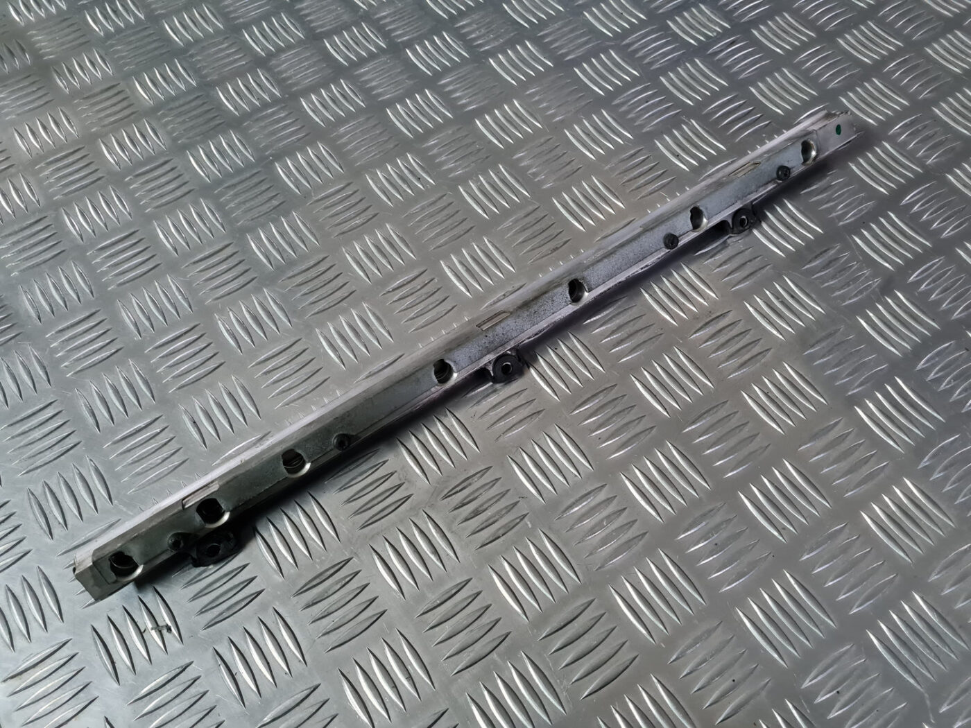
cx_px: 486
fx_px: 729
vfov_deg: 53.1
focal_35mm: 26
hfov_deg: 67.3
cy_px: 364
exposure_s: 1/50
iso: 640
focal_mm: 5.4
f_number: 1.8
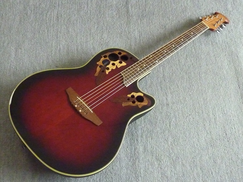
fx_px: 337
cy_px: 91
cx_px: 122
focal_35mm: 48
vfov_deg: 30.3
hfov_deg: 39.7
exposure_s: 1/40
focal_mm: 4.4
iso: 800
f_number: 3.3
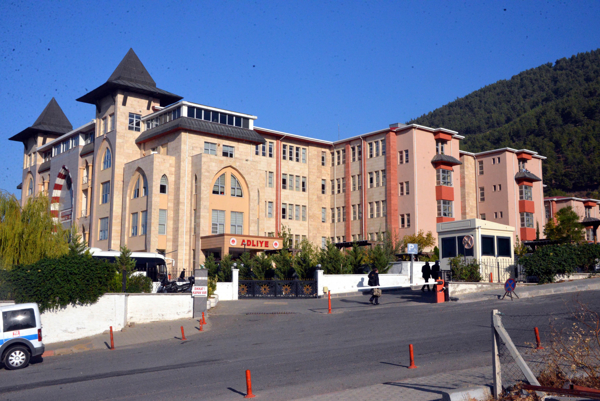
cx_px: 300
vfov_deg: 33.4
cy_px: 200
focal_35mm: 40
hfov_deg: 48.4
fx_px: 667
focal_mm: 40
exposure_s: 1/2000
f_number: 22
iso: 5000
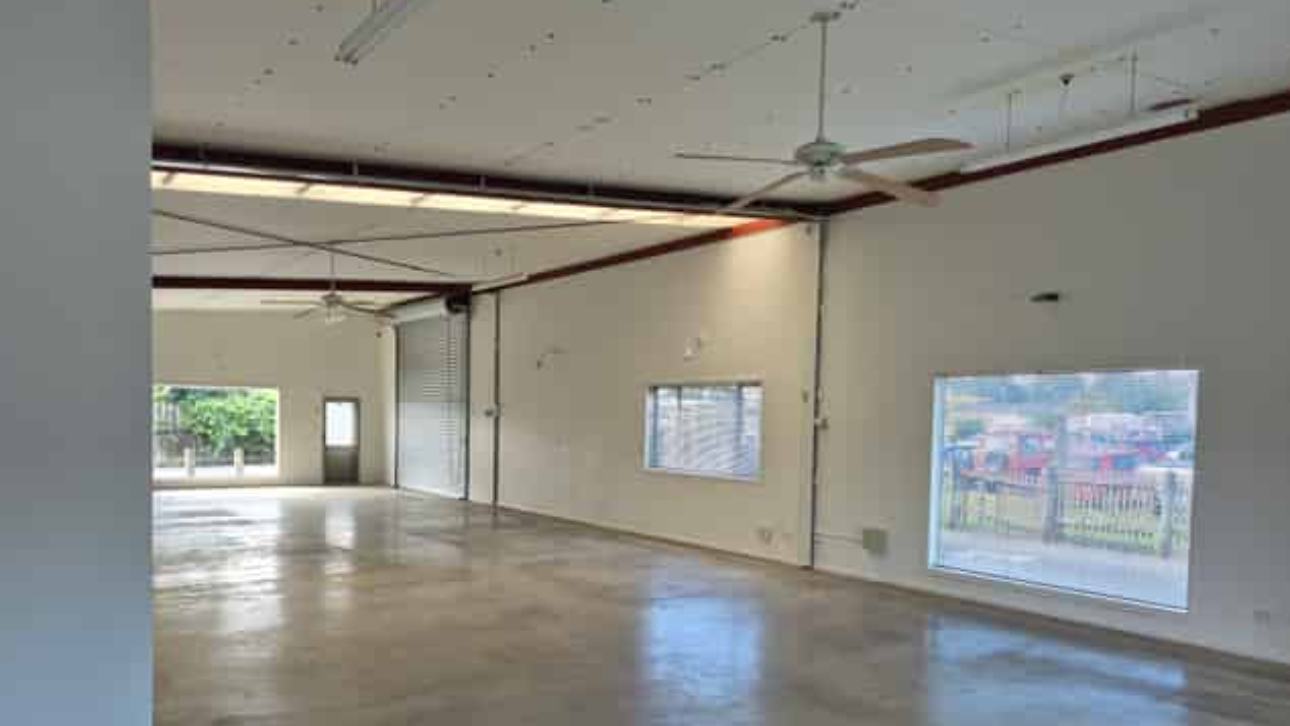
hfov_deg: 71.9
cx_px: 653
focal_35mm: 26
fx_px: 890
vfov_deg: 44.1
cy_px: 448
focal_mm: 5.4
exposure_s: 1/180
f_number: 1.8
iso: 80
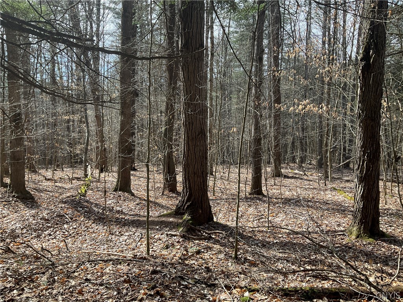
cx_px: 202
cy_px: 151
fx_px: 338
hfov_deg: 61.7
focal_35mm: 29
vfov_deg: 48.2
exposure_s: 1/277
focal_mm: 3
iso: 25
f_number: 1.8
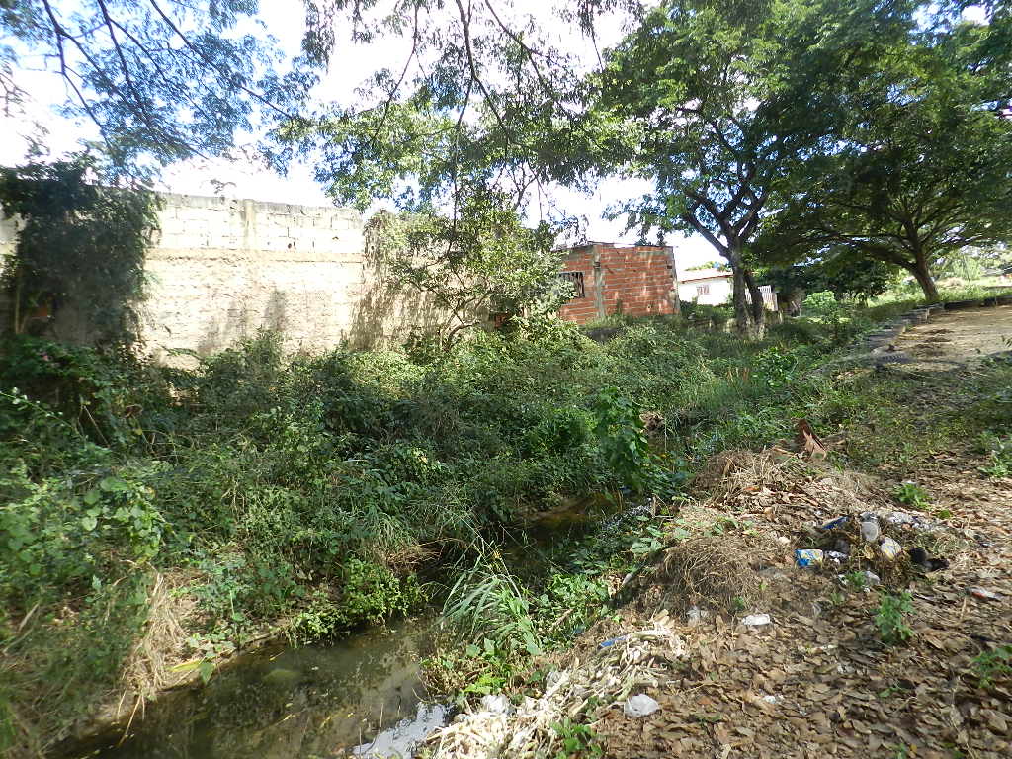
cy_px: 380
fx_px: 672
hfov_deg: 73.9
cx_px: 506
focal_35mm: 23
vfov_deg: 58.9
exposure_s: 1/250
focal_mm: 4
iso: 160
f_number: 3.4
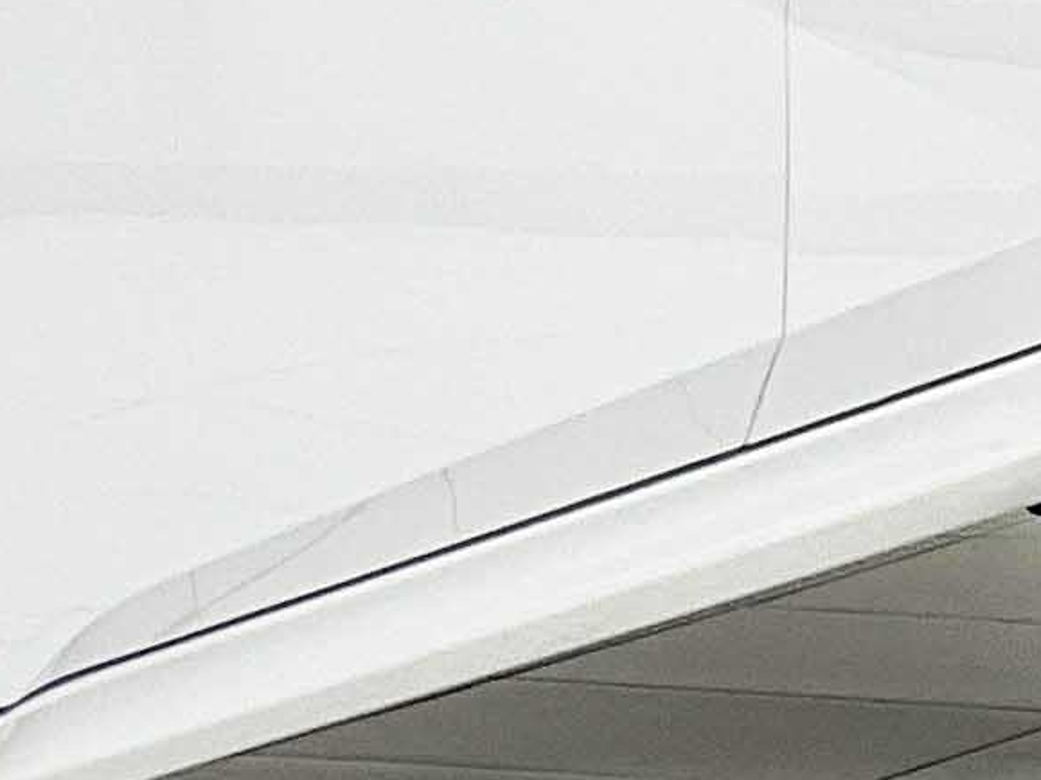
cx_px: -1284
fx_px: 16116
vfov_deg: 2.8
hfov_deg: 3.7
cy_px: 22
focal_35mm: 536
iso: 25
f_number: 2.8
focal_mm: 9
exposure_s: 1/120
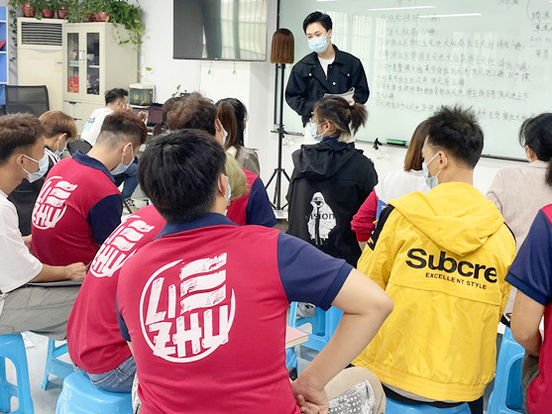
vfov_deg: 34.1
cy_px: 150
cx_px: 310
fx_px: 670
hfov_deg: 44.7
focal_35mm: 42
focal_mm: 4.2
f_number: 1.6
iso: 80
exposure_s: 1/50
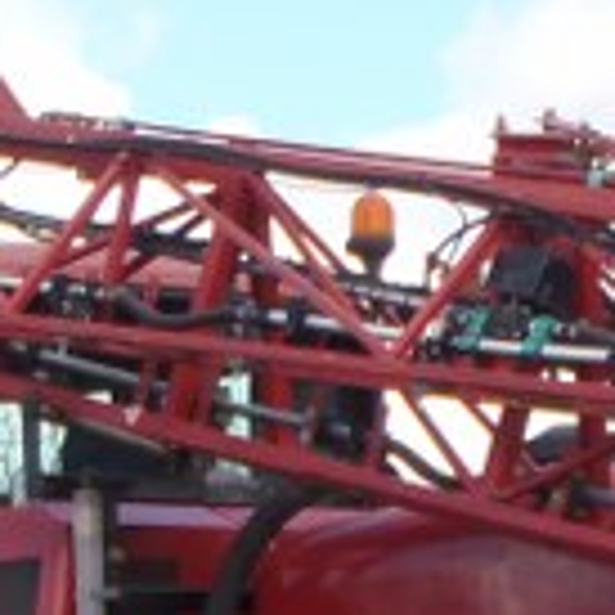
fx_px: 4362
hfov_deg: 7.9
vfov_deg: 8.0
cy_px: 732
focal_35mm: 217
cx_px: 1001
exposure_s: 1/200
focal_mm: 7.57
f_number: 5
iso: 80
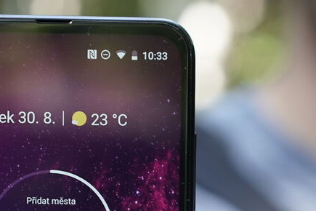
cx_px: 9
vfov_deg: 5.6
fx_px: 2133
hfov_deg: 8.4
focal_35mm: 243
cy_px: 386
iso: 320
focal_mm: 55
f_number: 4
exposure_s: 1/160
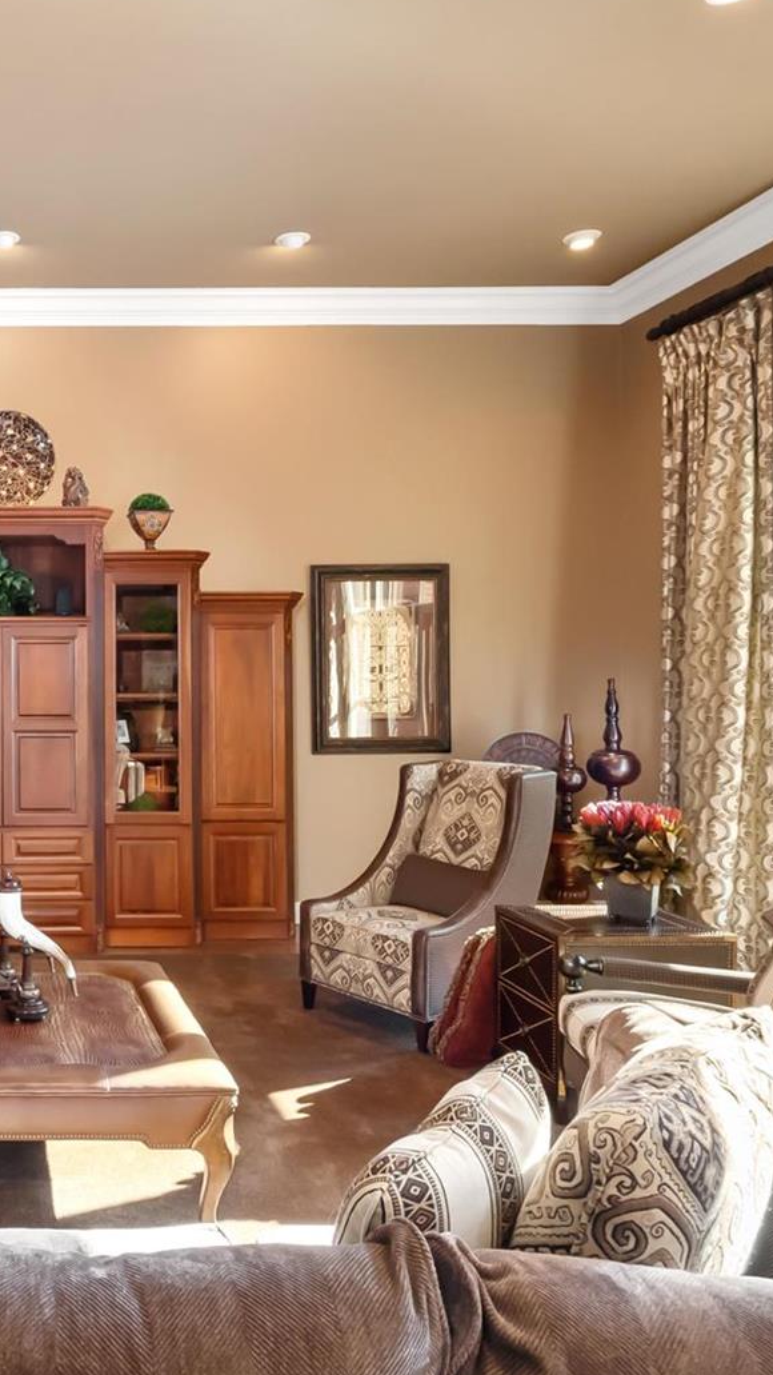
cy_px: 692
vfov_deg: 71.9
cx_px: 33
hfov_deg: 40.0
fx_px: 947
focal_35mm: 26
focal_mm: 8
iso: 400
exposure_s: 1/2.5
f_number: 8
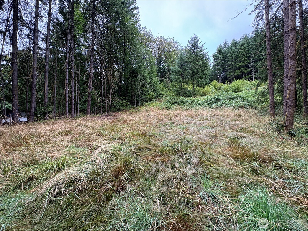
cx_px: 154
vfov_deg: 85.7
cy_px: 116
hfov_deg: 102.1
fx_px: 125
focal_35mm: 14
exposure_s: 1/99
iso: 40
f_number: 2.2
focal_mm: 2.22
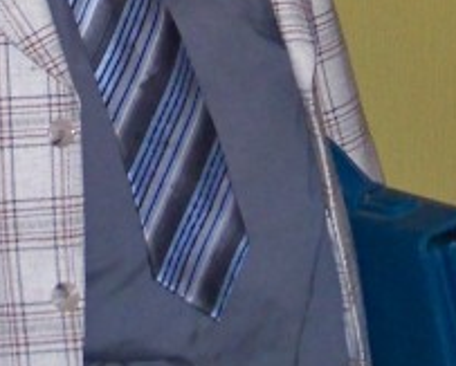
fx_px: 4920
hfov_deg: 5.3
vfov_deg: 4.2
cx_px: 16
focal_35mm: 364
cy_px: -258
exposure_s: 1/30
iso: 200
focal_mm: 14.6
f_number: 3.2
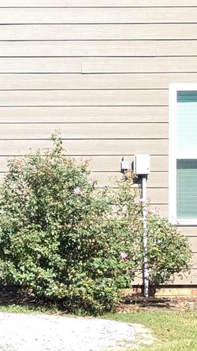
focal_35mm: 107
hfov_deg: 10.6
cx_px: -153
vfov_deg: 20.0
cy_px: 185
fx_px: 994
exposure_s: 1/677
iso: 59
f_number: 1.89
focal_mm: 5.43
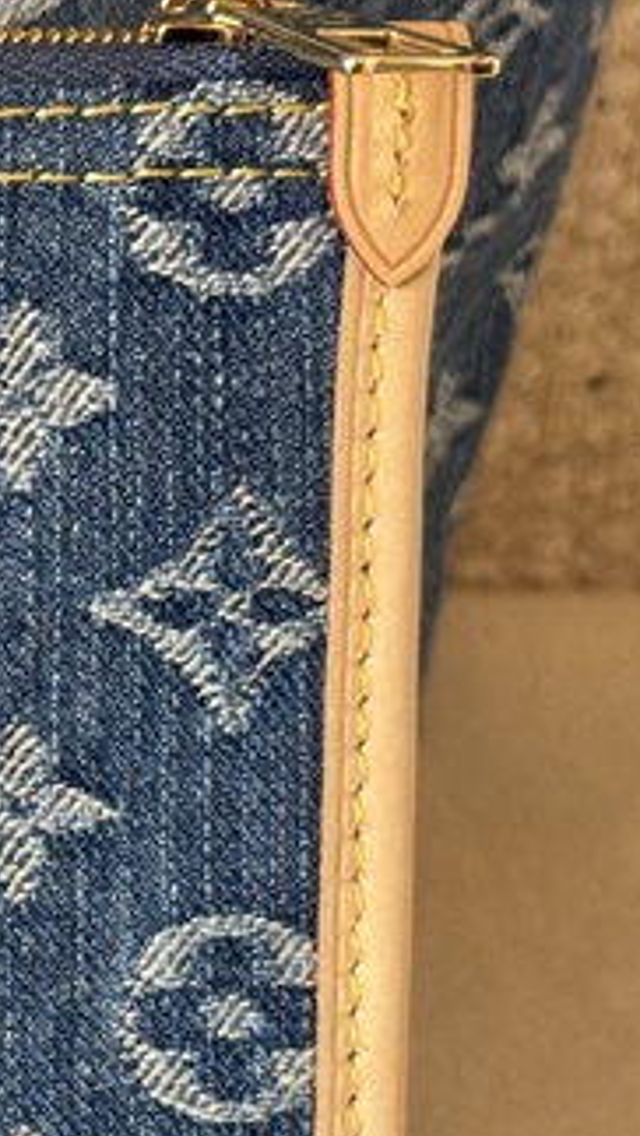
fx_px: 4911
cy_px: 914
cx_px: -946
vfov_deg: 13.1
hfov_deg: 7.0
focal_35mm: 163
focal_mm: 6.76
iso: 64
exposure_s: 1/50
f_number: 1.78
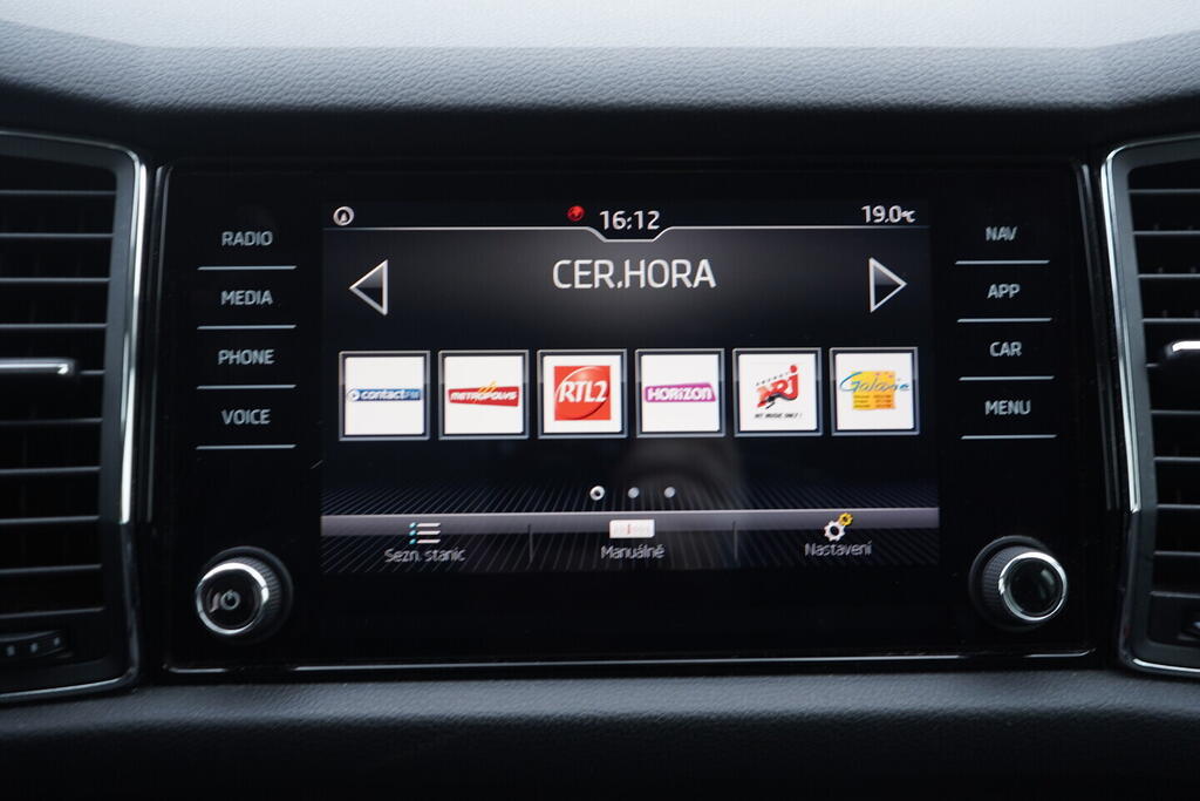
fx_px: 1200
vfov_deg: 36.9
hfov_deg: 53.1
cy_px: 400
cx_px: 600
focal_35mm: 36
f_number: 2.8
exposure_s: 1/40
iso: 200
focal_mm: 24
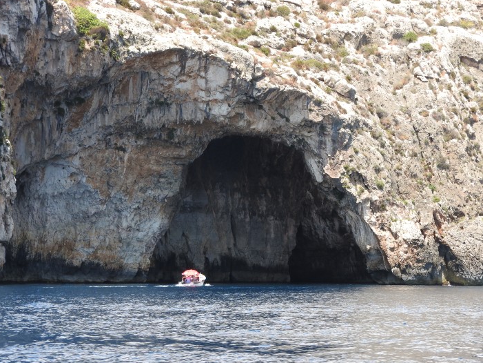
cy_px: 186
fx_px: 1354
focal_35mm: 97
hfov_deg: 20.2
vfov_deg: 15.2
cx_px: 260
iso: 100
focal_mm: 15.2
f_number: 4.5
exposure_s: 1/250
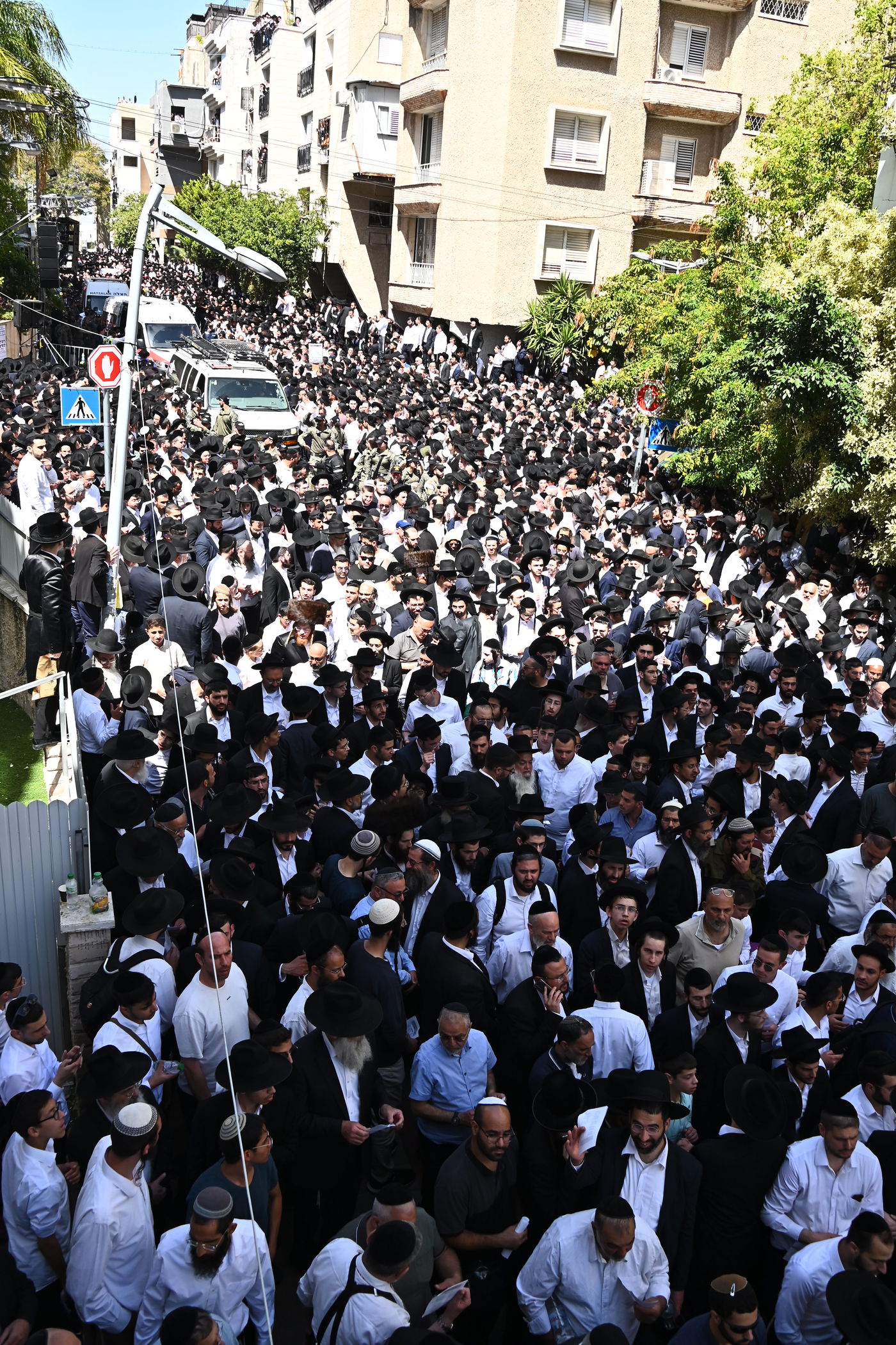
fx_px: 1046
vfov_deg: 65.5
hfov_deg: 46.4
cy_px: 672
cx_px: 448
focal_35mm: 28
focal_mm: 28
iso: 320
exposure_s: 1/160
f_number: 11
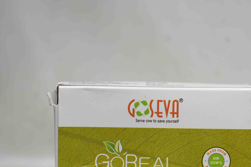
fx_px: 1102
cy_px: 120
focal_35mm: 158
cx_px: 161
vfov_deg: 8.7
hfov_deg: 13.0
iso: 250
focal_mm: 105
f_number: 5.6
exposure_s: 1/60
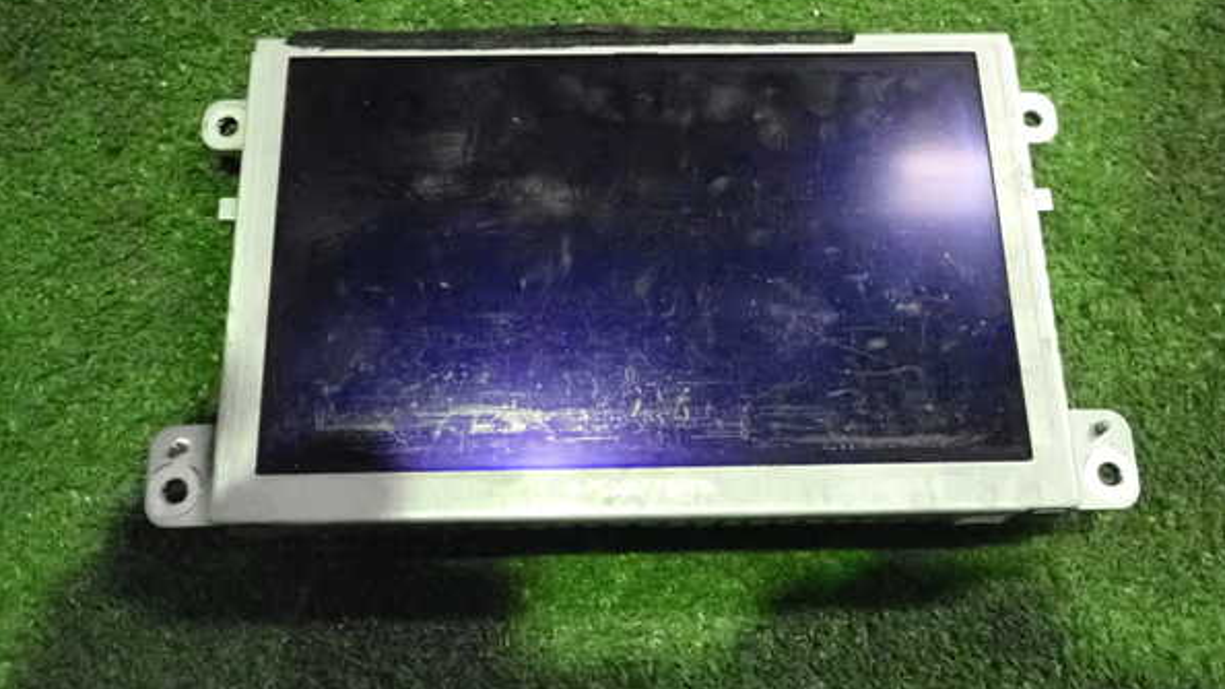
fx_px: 1072
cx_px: 617
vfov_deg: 35.5
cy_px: 285
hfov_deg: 59.5
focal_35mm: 33
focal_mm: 5.4
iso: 5000
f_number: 2.3
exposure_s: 1/160
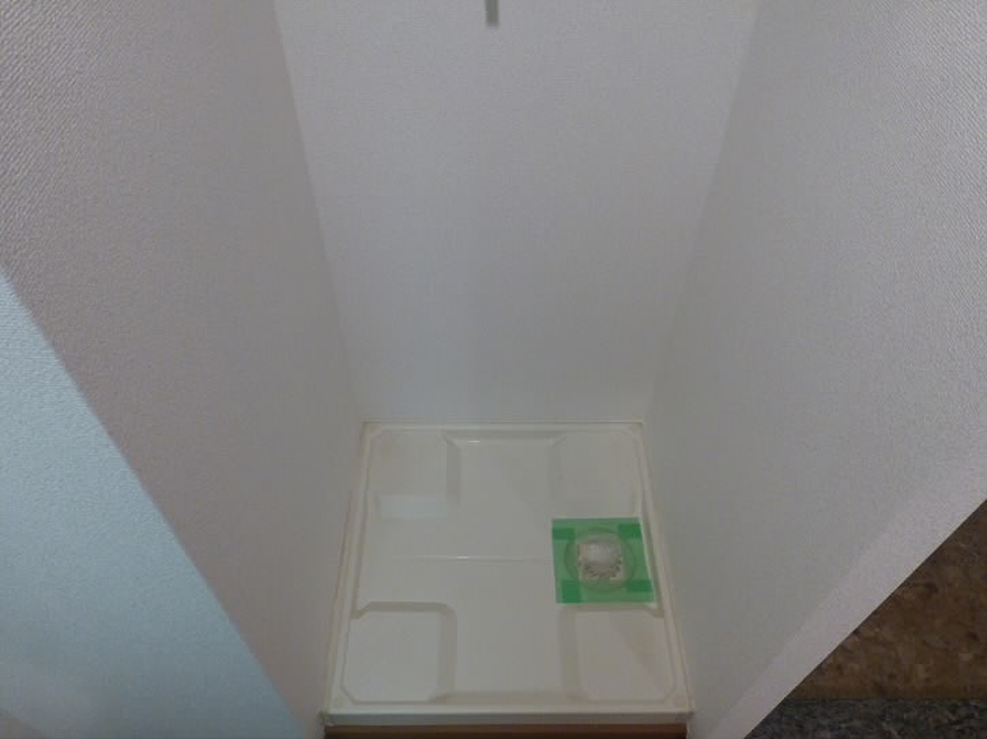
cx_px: 494
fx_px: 684
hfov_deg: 71.6
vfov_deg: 56.8
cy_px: 370
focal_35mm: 24
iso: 400
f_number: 3.3
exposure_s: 1/30
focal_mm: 4.3
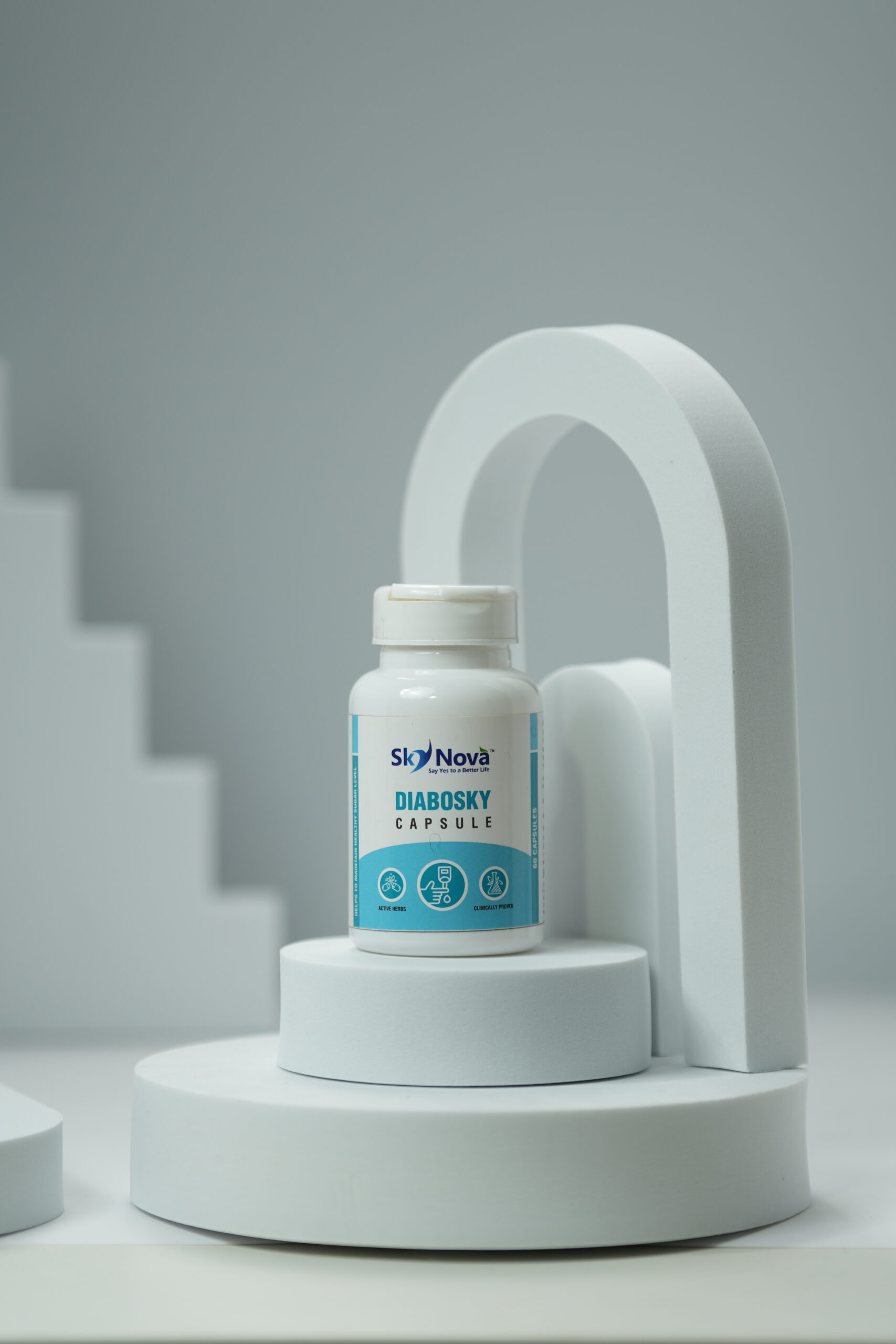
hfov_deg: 12.2
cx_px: 448
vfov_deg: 18.2
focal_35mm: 112
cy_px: 672
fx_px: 4199
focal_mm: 75
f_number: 2
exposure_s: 1/400
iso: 100
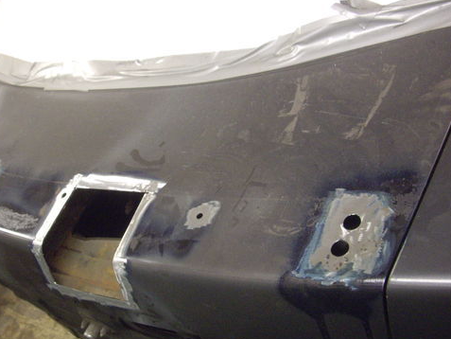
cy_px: 201
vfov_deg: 28.5
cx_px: 155
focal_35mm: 51
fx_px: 665
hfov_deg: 37.1
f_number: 2.8
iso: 400
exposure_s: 1/80
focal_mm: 7.9
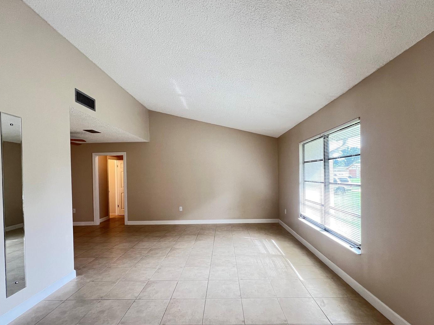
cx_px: 221
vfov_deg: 81.6
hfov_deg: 98.2
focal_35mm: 15
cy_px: 176
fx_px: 188
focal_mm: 1.57
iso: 160
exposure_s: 1/60
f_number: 1.8
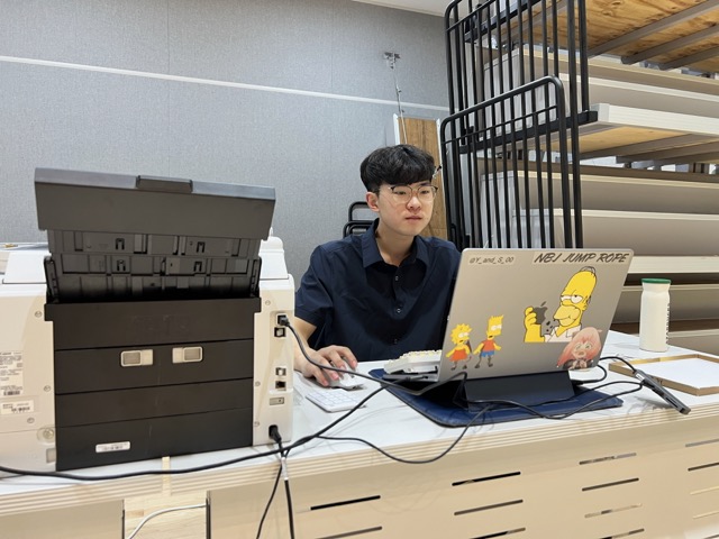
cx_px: 360
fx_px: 540
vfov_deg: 53.1
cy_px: 270
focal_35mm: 26
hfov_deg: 67.3
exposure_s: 1/62
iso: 100
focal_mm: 5.7
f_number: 1.5
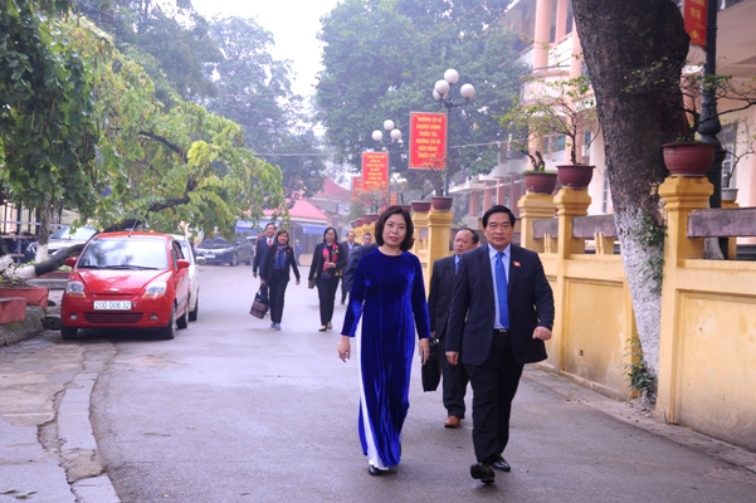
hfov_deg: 32.4
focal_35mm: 62
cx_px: 378
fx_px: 1301
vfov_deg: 21.9
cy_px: 252
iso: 250
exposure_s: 1/80
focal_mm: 62
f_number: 5.6
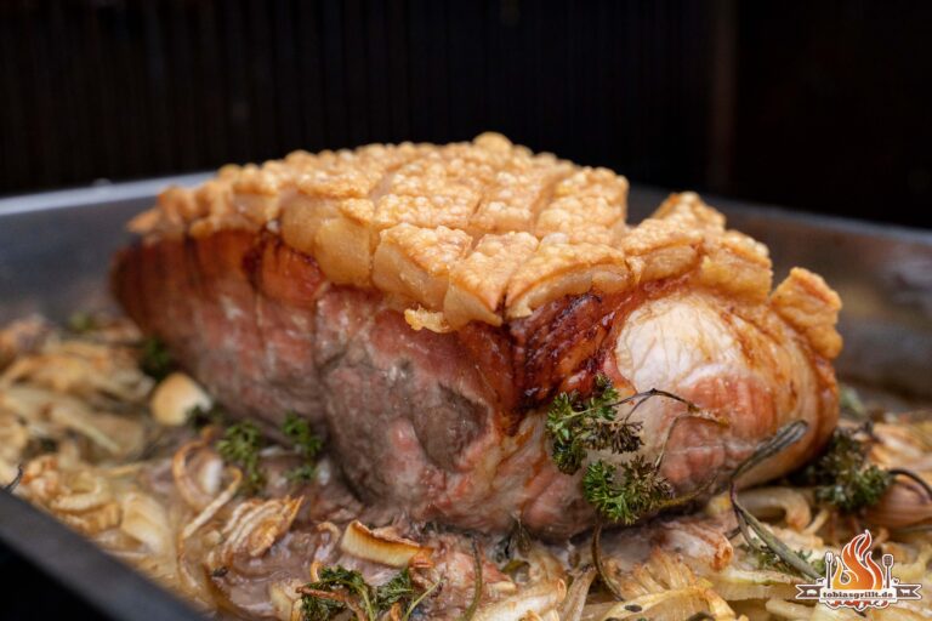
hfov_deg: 40.3
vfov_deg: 27.5
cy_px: 310
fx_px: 1268
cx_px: 466
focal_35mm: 49
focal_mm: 49
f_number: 6.3
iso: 1250
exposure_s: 1/100
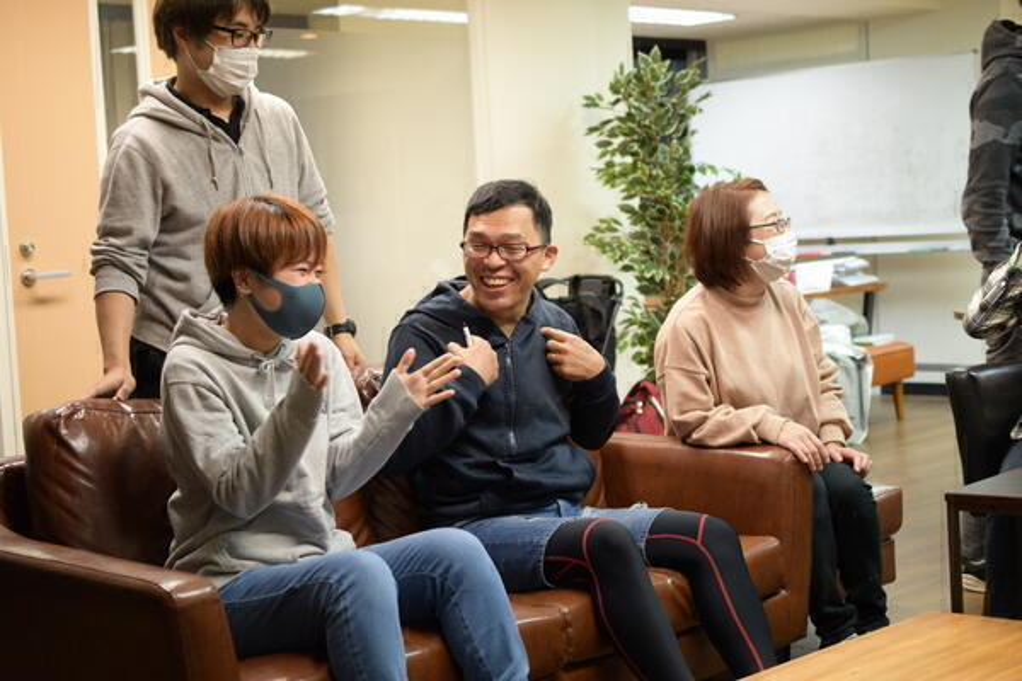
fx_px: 1703
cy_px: 340
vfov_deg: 22.6
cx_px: 511
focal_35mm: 60
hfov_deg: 33.4
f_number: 2.8
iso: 1600
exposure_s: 1/160
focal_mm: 40
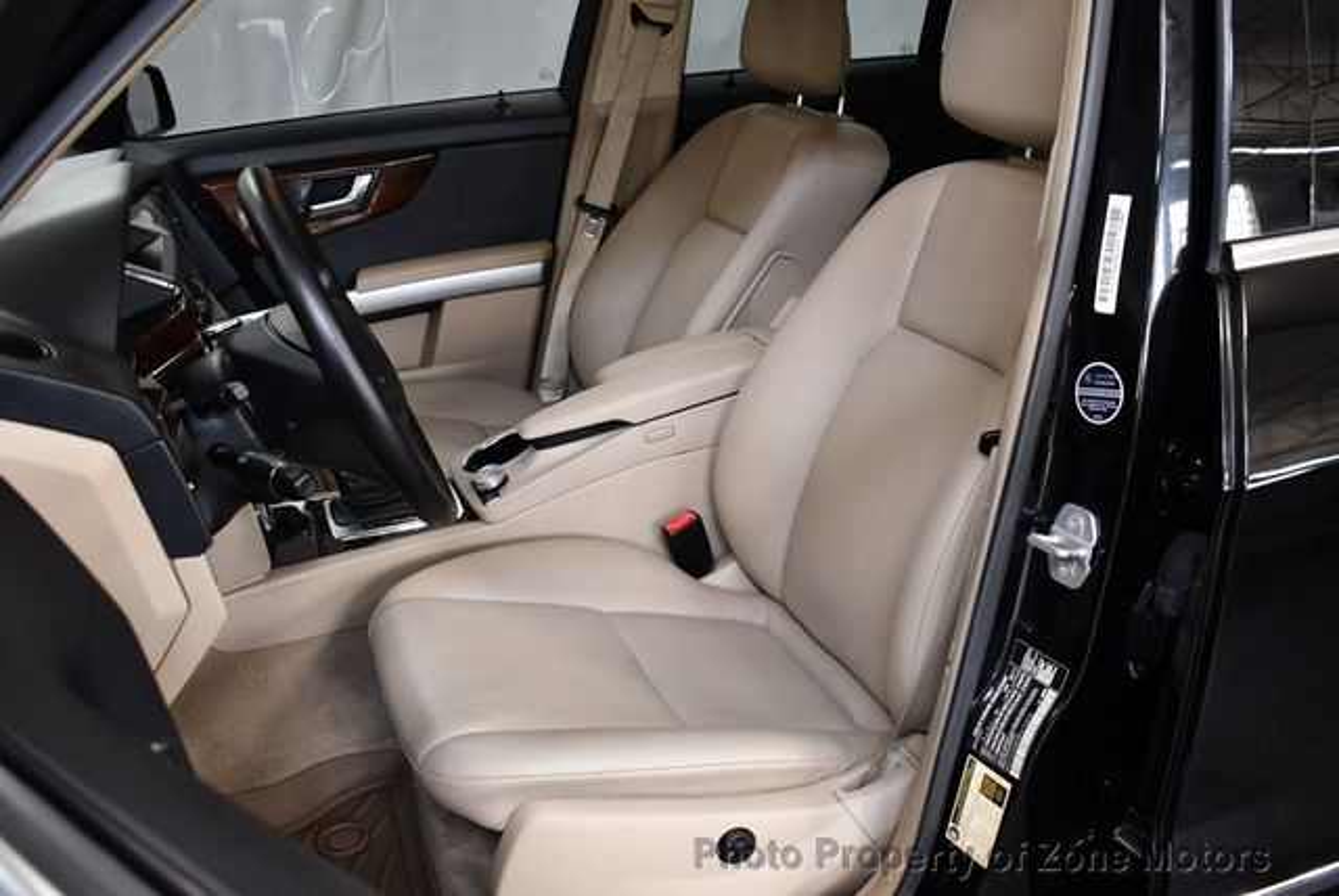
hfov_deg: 53.1
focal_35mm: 36
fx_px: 1340
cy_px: 448
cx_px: 670
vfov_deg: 36.9
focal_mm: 18
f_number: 3.5
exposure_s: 1/125
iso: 1100
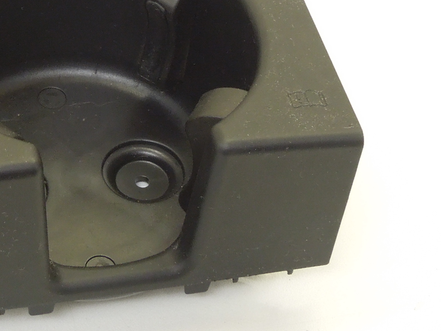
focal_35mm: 141
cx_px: 55
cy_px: 113
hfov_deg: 13.9
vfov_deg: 10.5
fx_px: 1797
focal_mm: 9.8
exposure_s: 1/30
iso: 400
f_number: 4.2
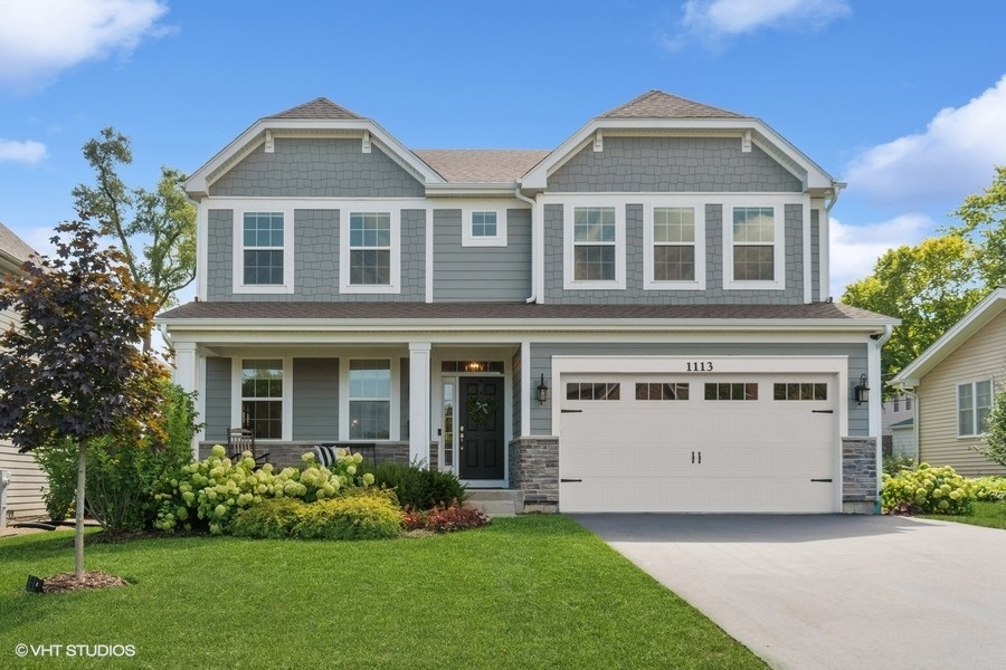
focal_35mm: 30
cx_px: 503
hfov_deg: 61.9
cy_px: 335
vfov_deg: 43.6
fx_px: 838
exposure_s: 1/500
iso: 200
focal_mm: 20
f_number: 9
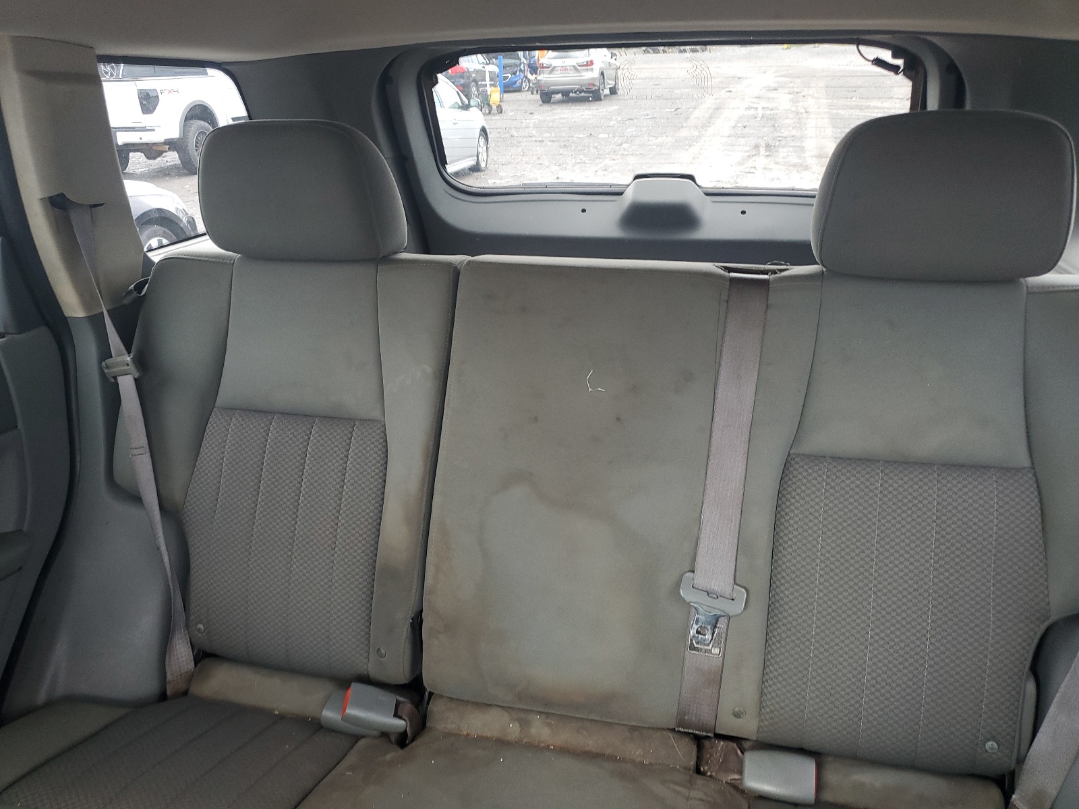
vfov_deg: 53.1
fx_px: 810
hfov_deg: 67.3
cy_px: 404
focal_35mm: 26
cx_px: 540
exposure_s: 1/60.2
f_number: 1.5
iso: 92
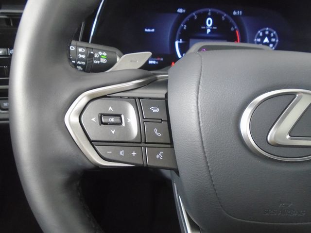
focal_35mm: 26
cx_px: 156
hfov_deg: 67.3
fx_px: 234
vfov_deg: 53.1
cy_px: 116
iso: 400
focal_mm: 4.6
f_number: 3.2
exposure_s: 1/20
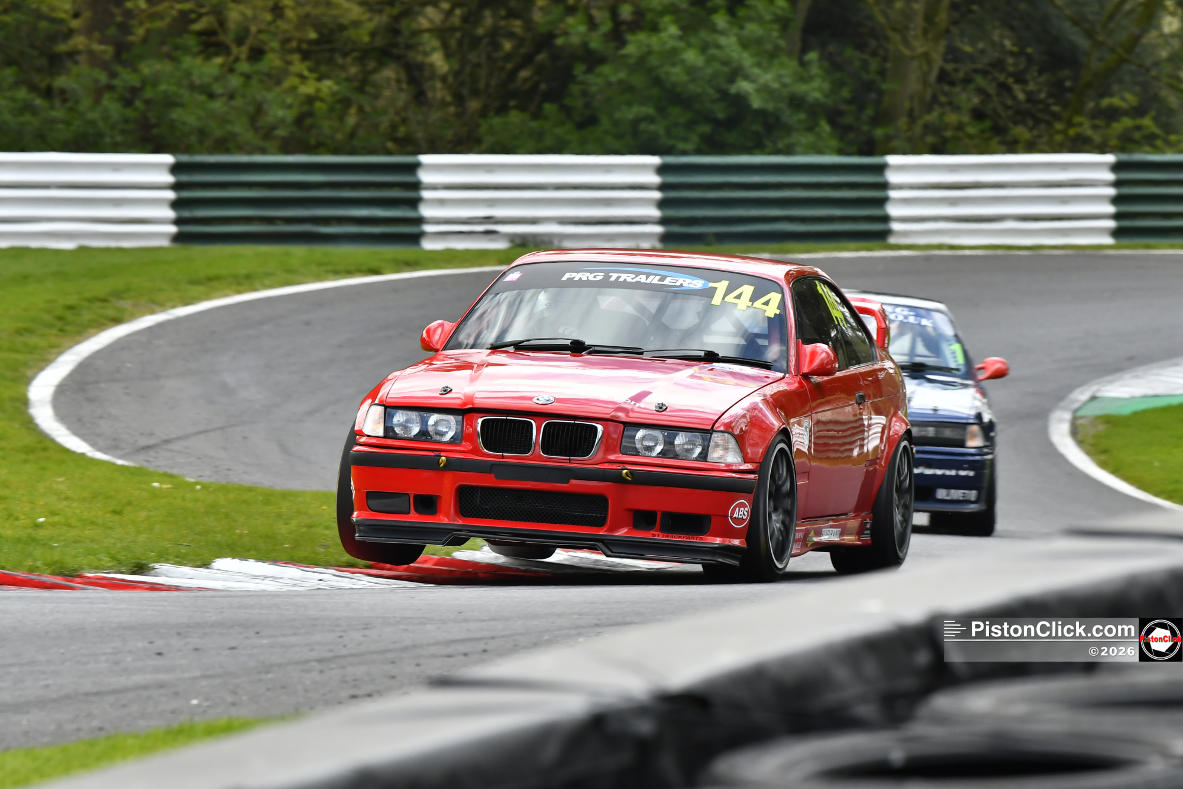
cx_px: 592
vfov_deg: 4.6
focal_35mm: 300
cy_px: 394
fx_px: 9857
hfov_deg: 6.9
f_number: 5.6
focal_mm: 200
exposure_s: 1/320
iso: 640
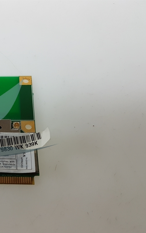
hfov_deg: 31.6
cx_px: -2
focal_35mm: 37
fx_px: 236
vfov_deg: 52.8
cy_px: 117
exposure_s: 1/100
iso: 50
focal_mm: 4.2
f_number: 1.7
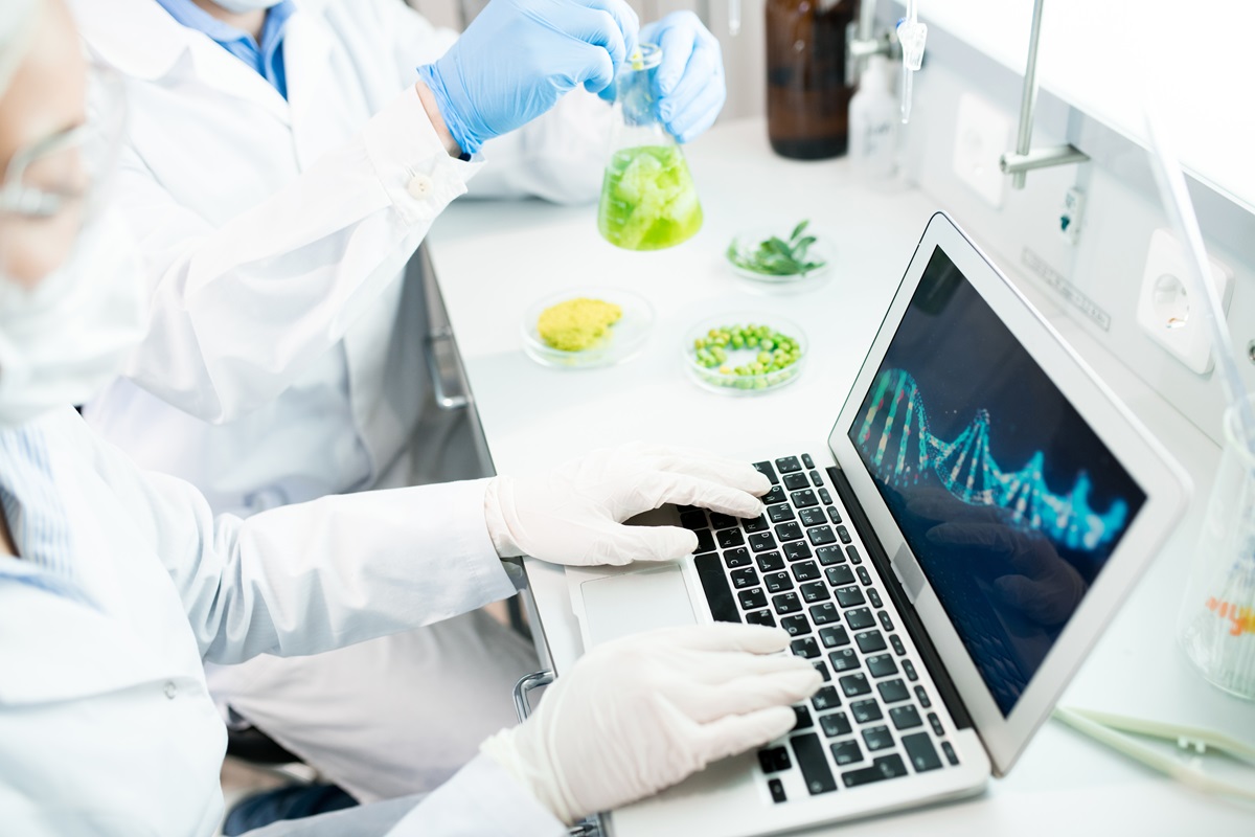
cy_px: 418
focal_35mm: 35
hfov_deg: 54.4
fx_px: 1220
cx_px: 628
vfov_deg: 37.9
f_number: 2.5
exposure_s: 1/160
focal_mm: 35
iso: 400
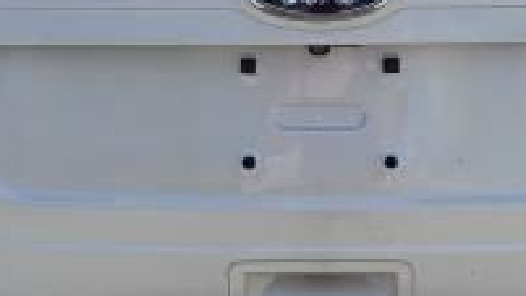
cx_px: 283
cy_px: 94
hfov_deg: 23.7
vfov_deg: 13.4
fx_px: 1255
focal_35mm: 90
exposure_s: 1/3177
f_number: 1.8
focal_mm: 5.4
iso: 40
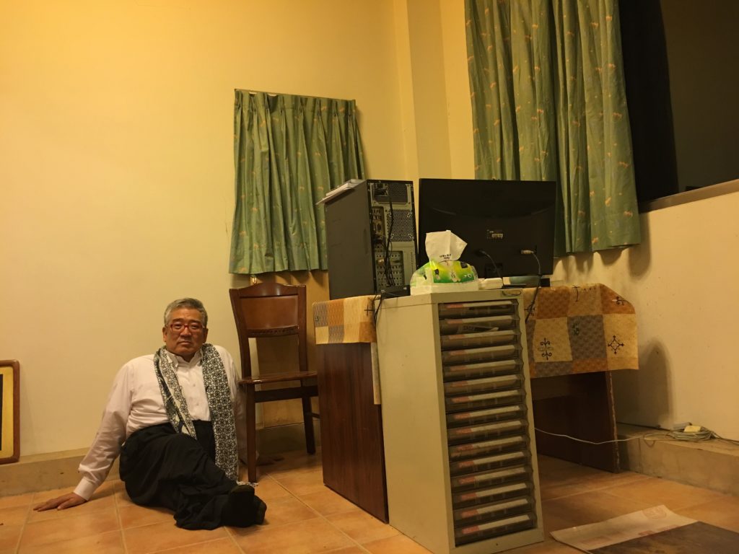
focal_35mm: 29
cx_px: 370
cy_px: 277
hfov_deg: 61.7
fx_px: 619
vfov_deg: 48.2
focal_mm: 4.15
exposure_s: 1/15
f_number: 2.2
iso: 64
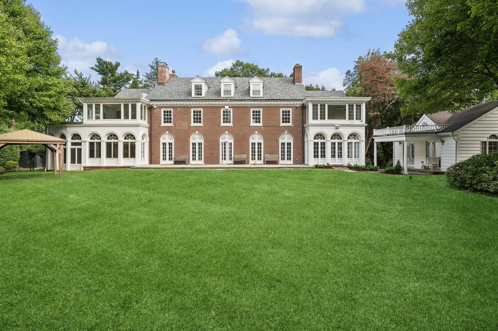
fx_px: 249
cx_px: 249
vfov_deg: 67.3
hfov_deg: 90.0
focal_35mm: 18
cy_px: 166
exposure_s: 1/125
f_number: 11
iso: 200
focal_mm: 18
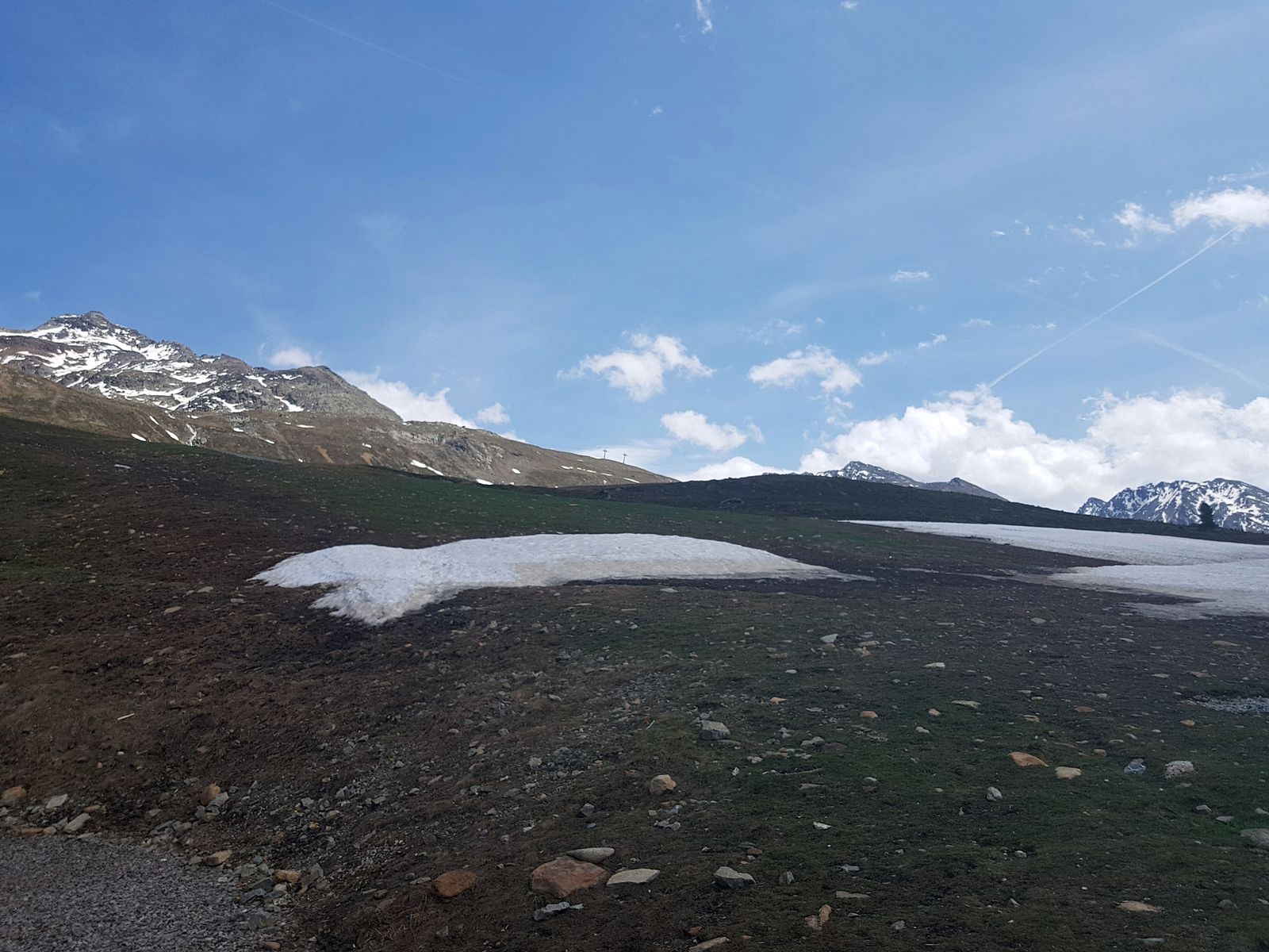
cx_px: 634
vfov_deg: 53.1
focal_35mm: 26
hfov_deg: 67.3
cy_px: 476
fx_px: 953
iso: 50
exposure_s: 1/2776
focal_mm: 4.2
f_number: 1.7
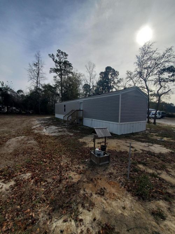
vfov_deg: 106.2
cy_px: 117
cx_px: 88
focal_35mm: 13
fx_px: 88
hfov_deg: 89.9
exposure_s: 1/2043
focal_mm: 1.8
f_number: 2.2
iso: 50
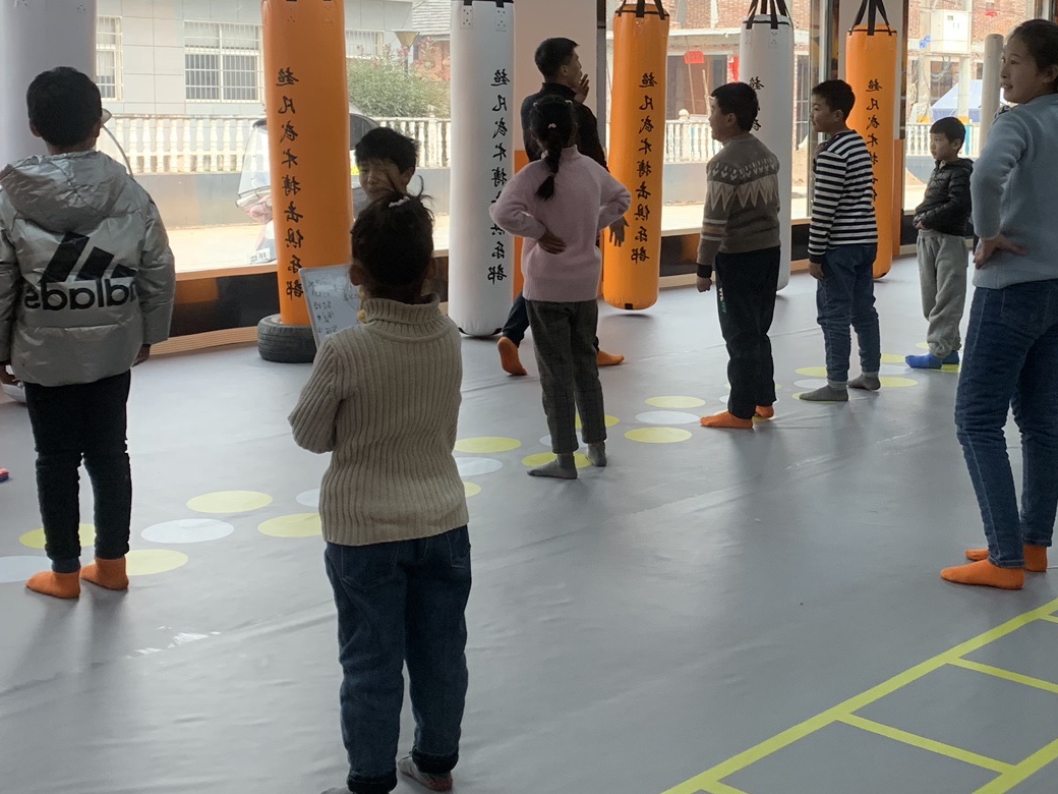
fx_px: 1528
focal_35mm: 50
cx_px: 754
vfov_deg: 28.9
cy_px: 258
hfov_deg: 37.5
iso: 100
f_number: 1.8
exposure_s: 1/115
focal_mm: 4.25
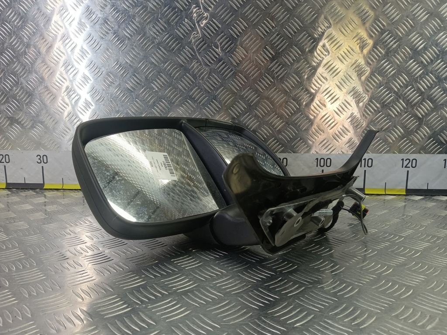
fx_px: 349
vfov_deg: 51.4
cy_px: 168
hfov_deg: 65.3
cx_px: 224
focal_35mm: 27
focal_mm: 4.11
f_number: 1.6
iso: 111
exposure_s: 1/50
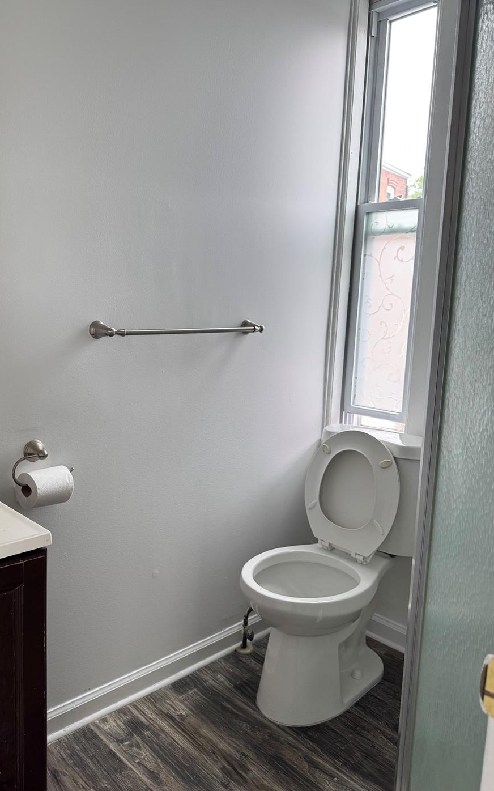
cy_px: 382
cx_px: 188
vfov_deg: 66.5
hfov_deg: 44.2
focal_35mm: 28
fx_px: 603
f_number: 1.78
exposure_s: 1/73
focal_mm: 6.76
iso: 200
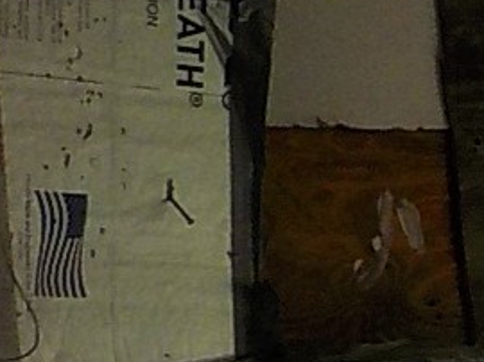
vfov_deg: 8.3
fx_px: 2487
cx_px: 1366
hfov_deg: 9.3
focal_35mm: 178
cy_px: 362
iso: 125
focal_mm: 4.1
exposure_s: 1/160
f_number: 3.3
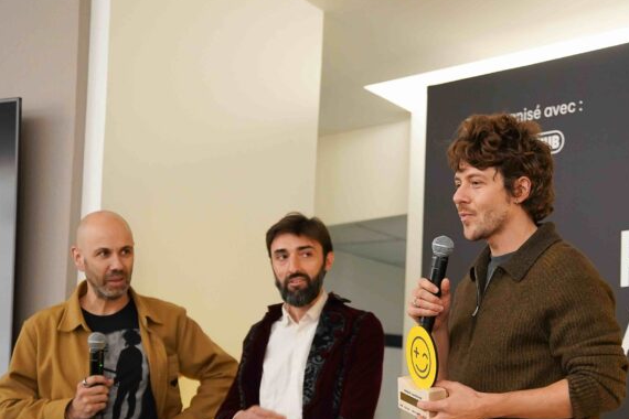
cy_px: 316
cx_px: 476
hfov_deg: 22.9
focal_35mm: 88
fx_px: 1537
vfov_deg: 15.5
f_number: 2.8
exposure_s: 1/125
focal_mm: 49
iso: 2000
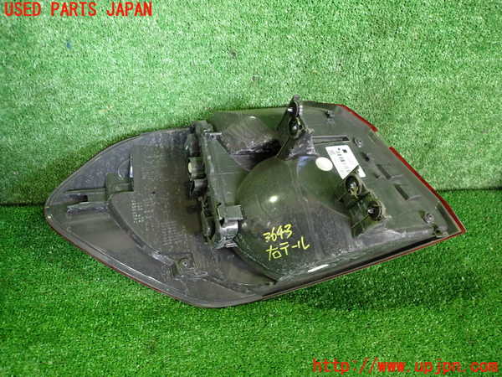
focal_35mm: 25
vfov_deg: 54.9
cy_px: 188
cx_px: 251
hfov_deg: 69.4
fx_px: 363
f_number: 2
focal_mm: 4.5
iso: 800
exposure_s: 1/30
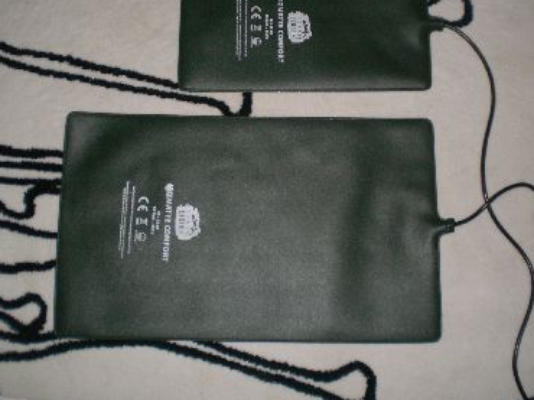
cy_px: 153
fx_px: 740
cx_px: 282
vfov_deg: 30.1
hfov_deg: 39.7
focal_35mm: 48
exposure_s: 1/60
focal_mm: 6.3
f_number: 3.1
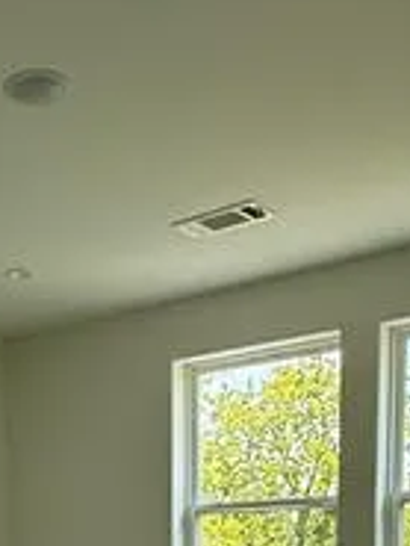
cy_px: 676
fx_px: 915
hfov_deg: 24.4
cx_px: 27
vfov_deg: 28.4
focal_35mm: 58
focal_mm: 2.22
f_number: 2.2
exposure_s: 1/120
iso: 64
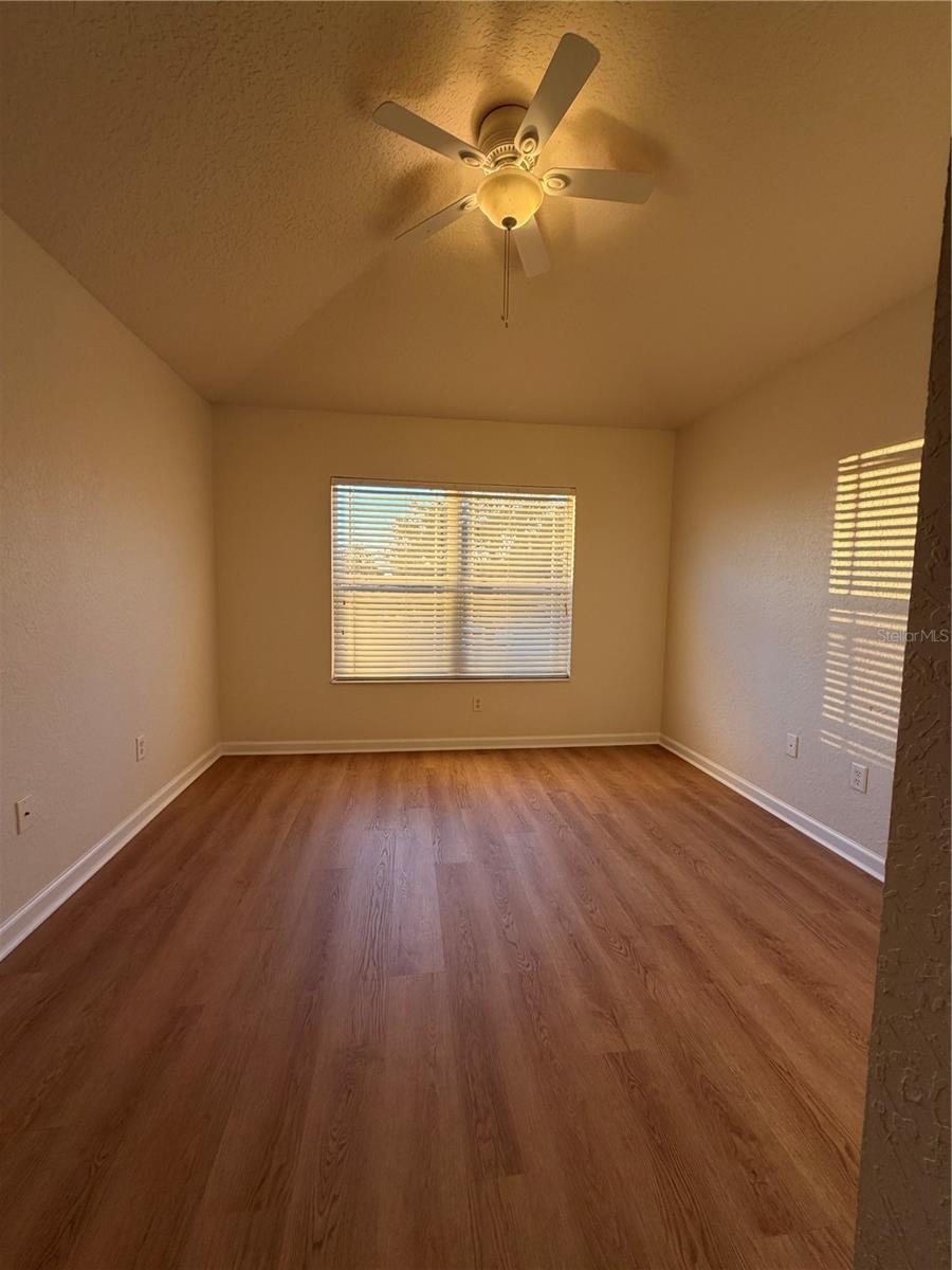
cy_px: 635
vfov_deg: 102.1
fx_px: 513
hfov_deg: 85.7
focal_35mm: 14
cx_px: 476
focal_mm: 2.22
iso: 125
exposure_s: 1/121
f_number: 2.2
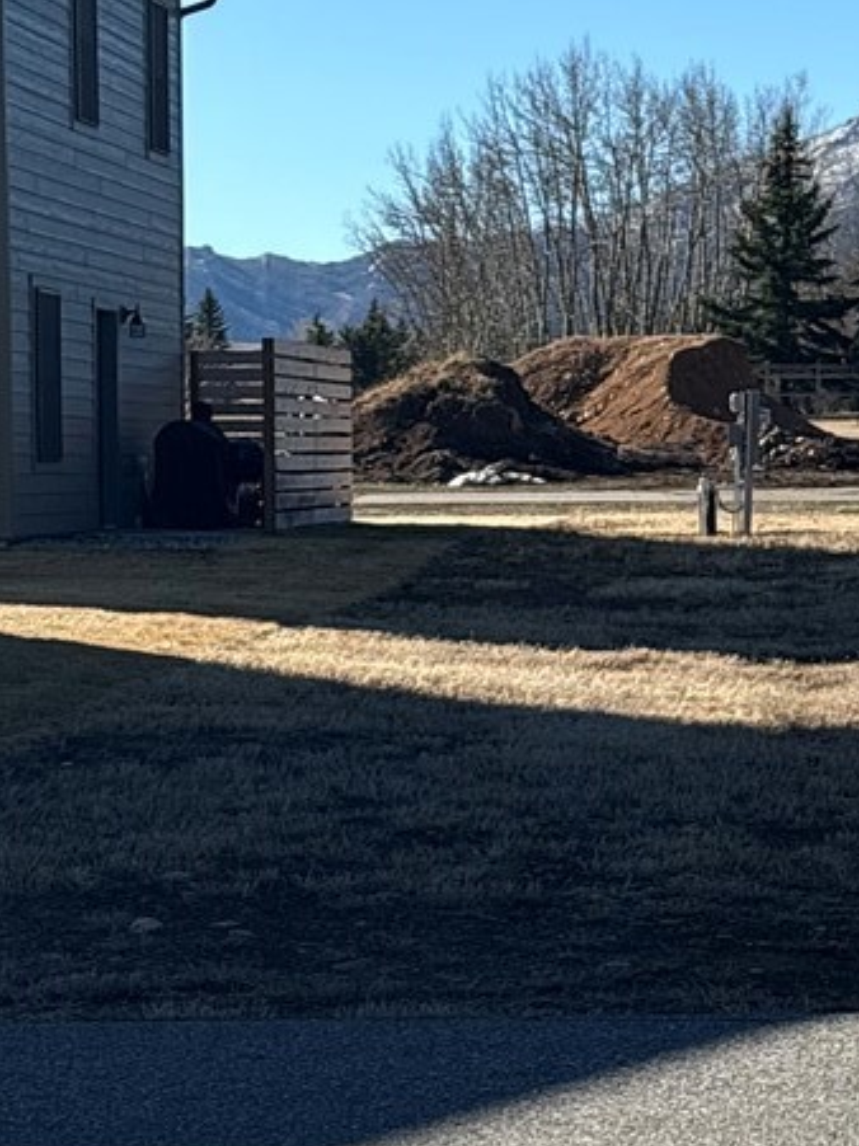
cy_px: 645
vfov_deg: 16.7
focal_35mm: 118
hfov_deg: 12.4
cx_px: 874
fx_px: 3906
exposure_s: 1/3125
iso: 32
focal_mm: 5.96
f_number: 1.6
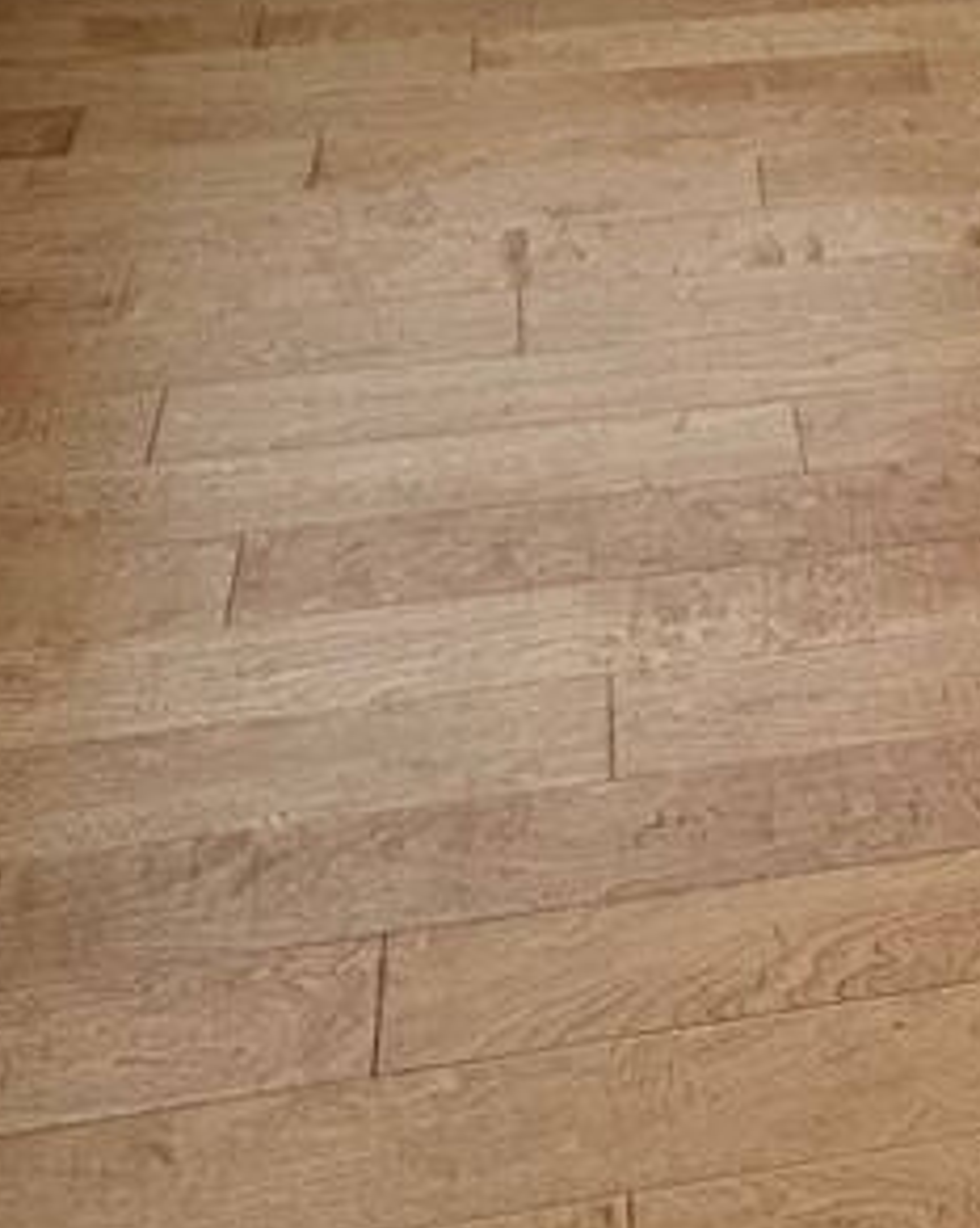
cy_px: 475
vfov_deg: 38.6
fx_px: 1743
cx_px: 1009
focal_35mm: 48
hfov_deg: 29.1
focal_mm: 2.22
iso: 200
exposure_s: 1/99
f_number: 2.2
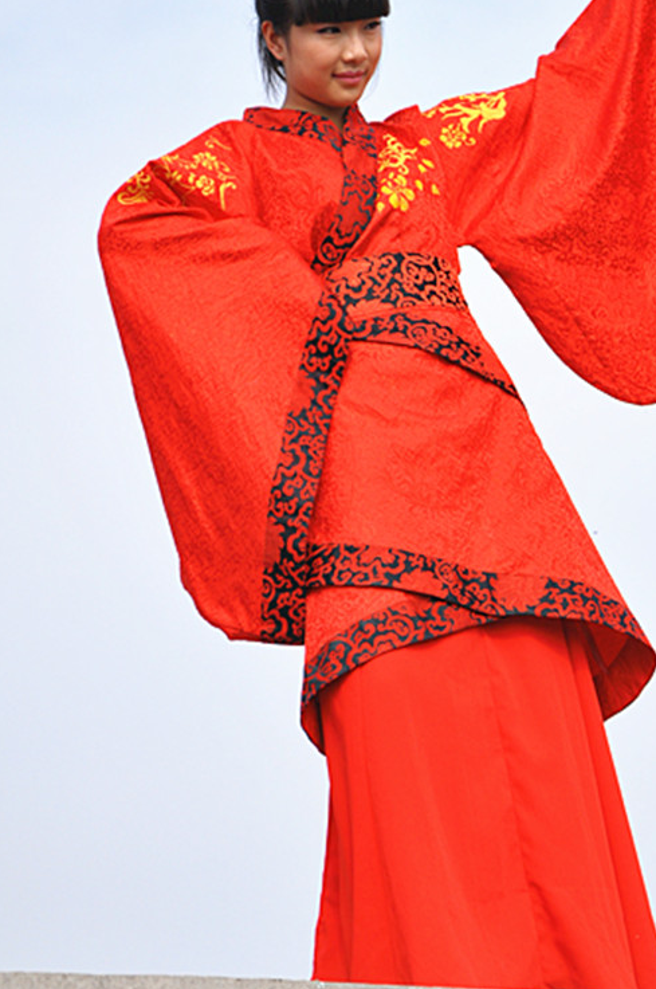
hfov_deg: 6.2
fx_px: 6033
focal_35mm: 220
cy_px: 419
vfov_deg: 9.4
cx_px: 521
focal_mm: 92
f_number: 6.3
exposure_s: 1/640
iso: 250
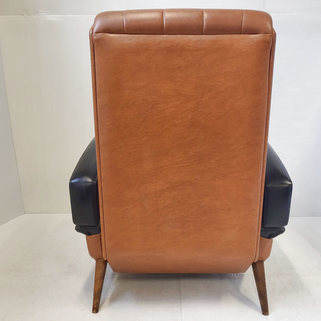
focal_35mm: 31
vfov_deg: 52.5
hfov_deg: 52.5
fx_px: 325
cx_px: 169
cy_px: 159
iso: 200
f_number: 1.8
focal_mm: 4.25
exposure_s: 1/100
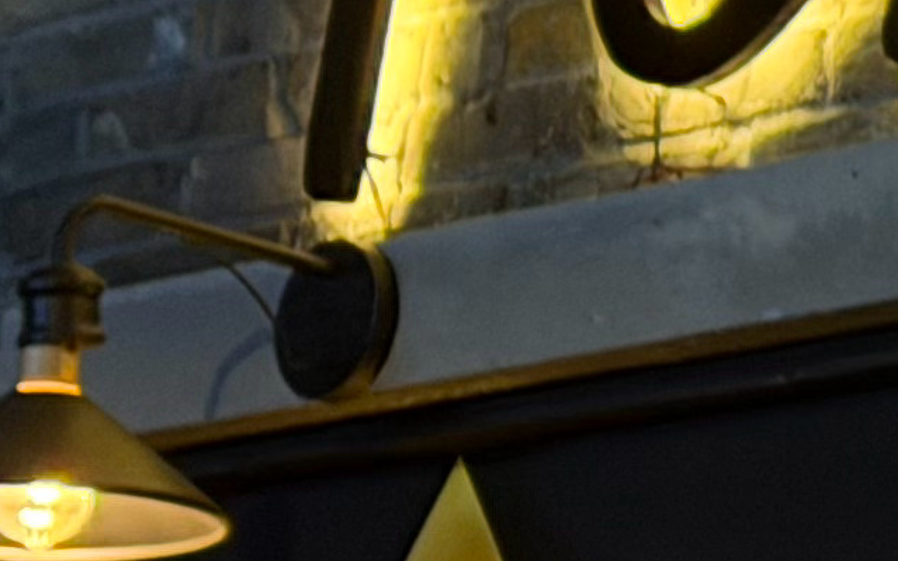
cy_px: -224
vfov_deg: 4.1
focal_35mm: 321
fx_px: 7854
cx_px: 2218
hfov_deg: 6.2
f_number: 1.78
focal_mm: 6.76
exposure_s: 1/33
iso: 320
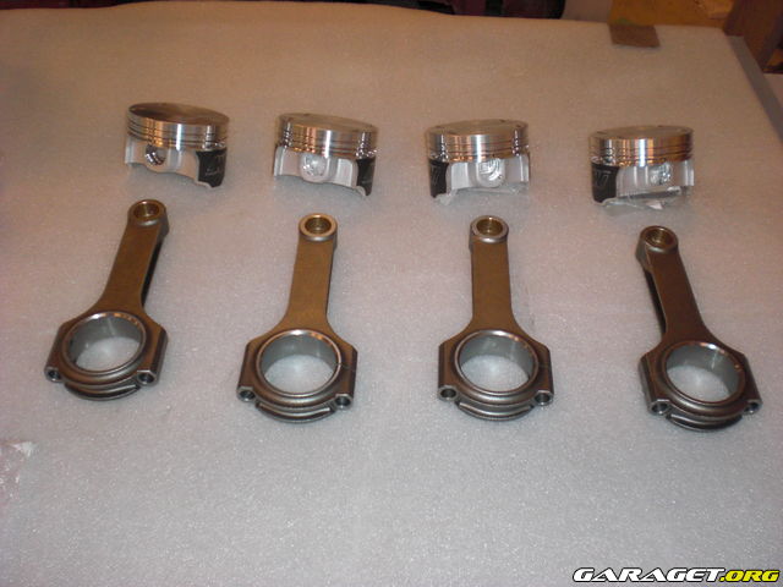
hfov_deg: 49.0
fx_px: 860
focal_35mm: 38
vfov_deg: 37.7
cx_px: 392
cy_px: 294
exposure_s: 1/60
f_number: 3.1
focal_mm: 6.3
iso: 200
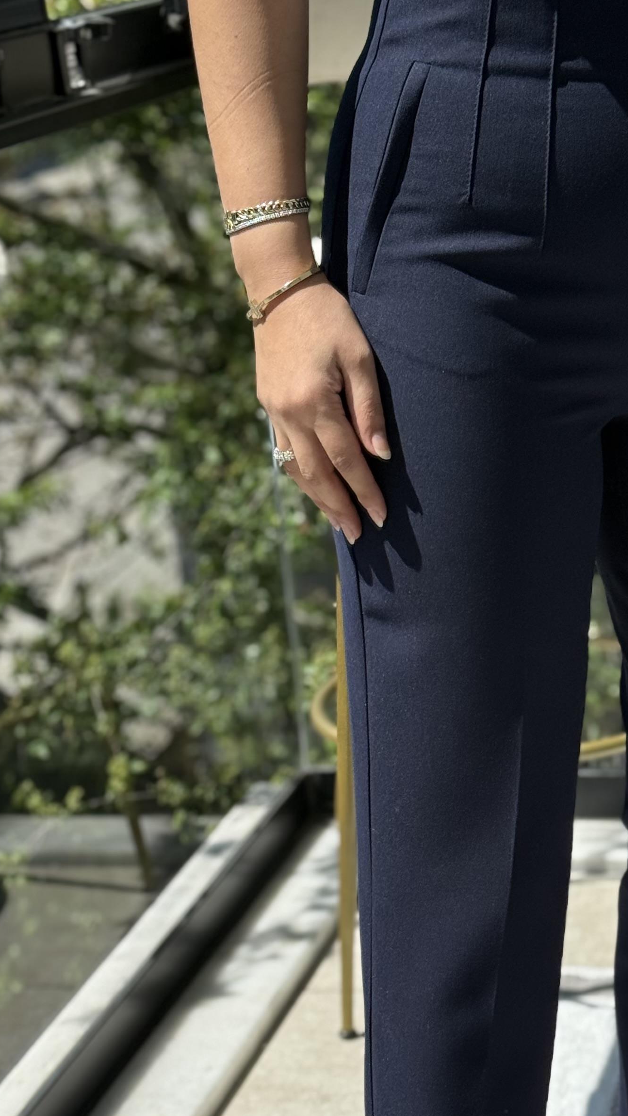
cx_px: 637
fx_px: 2634
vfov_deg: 23.8
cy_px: 782
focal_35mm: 89
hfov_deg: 13.4
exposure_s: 1/1285
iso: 64
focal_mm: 6.76
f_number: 1.78
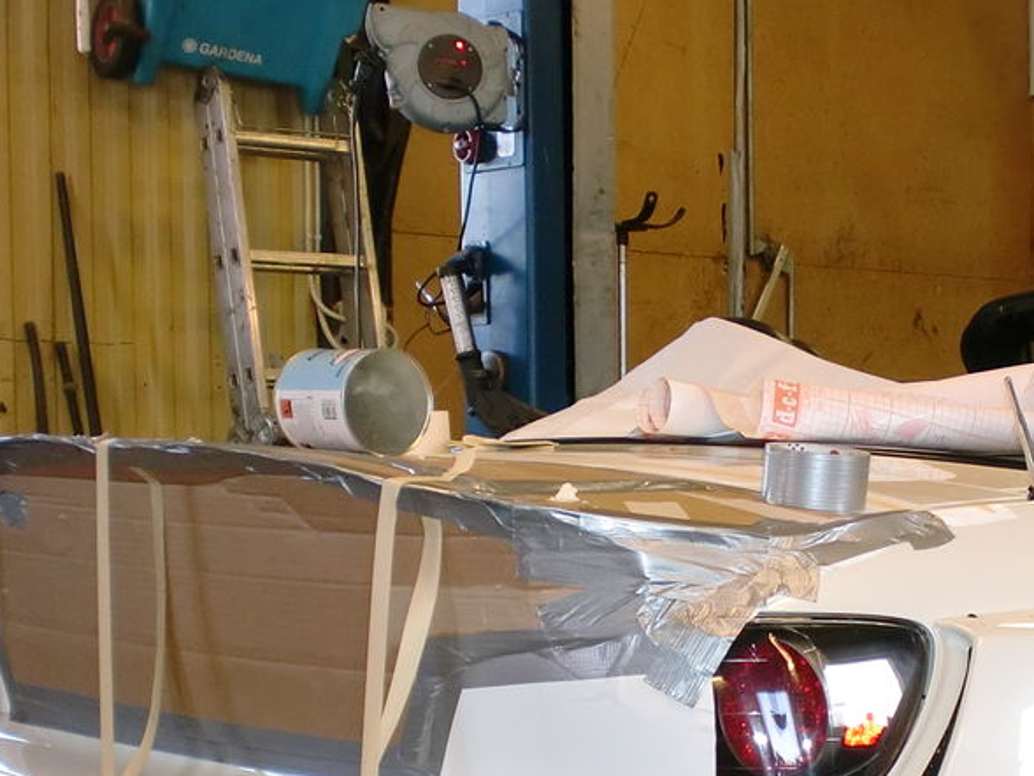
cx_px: 887
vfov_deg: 19.1
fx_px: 2271
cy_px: 681
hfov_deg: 25.0
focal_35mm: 76
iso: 200
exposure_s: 1/60
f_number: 3.1
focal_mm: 6.3
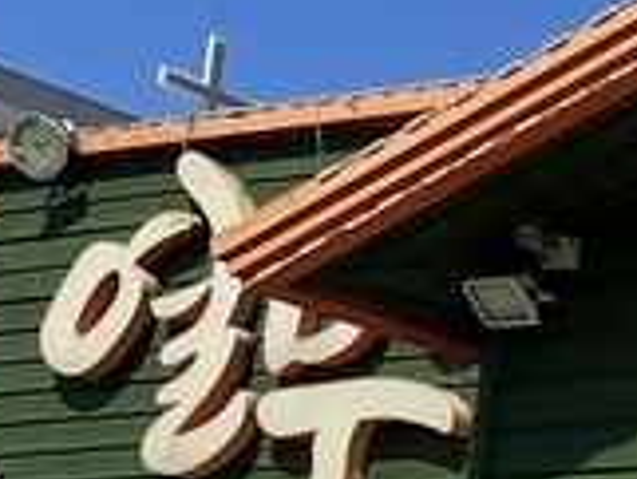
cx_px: 1998
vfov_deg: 7.5
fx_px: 3573
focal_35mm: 194
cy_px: 752
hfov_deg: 8.4
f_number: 1.6
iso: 32
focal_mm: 4.2
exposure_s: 1/3300
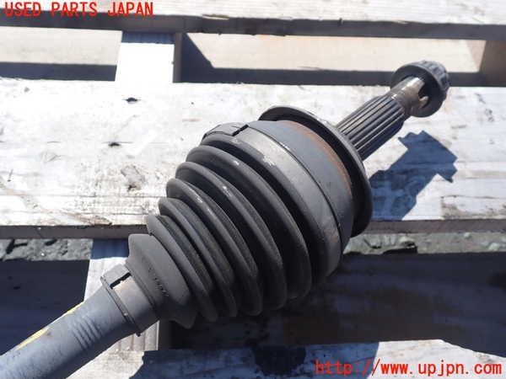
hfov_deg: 60.0
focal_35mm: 30
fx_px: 439
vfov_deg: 46.8
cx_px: 253
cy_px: 190
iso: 100
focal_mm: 5.4
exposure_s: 1/640
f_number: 3.2
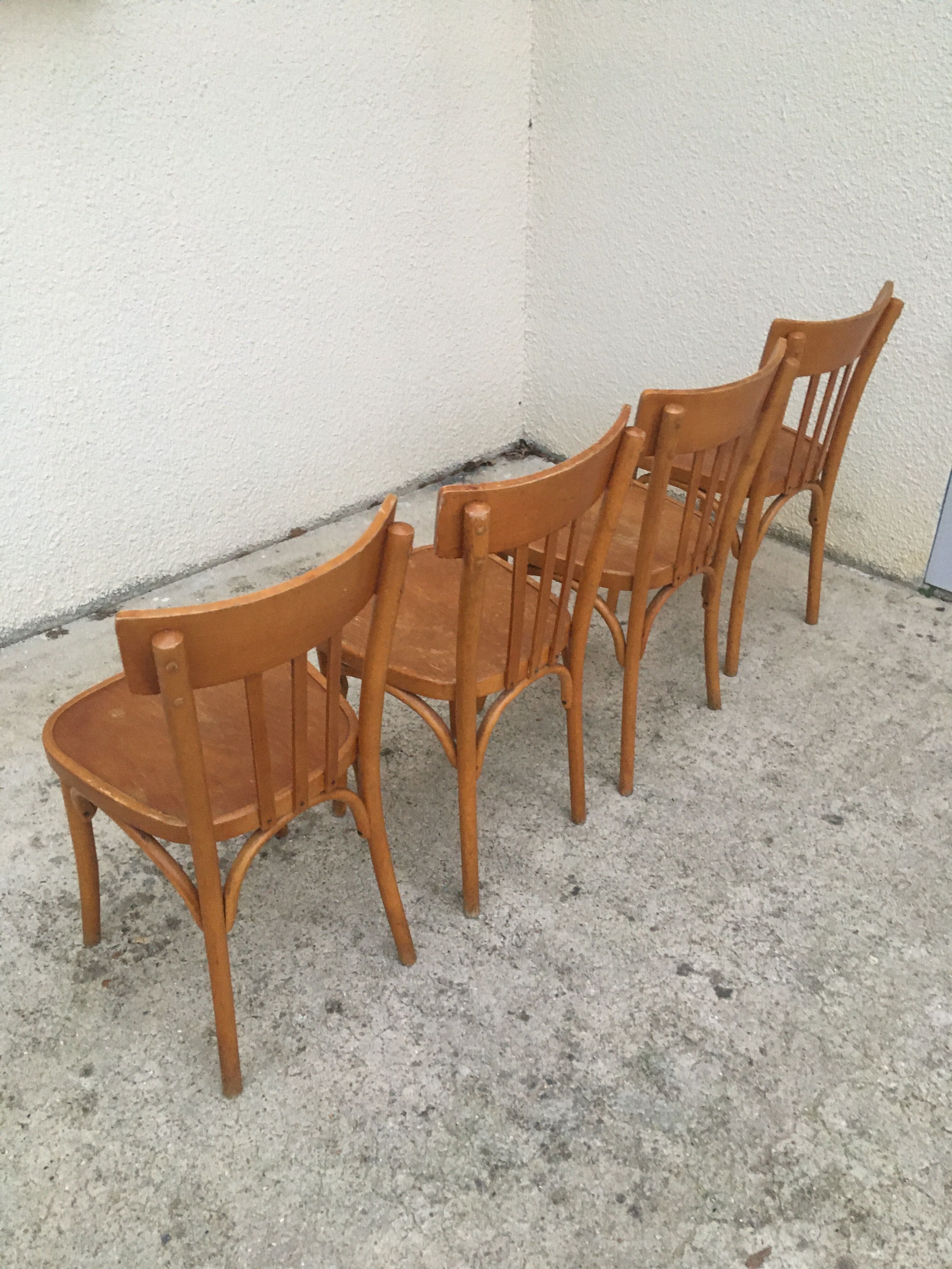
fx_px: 1063
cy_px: 634
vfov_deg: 61.7
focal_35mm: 29
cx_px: 476
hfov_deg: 48.2
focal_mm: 4.15
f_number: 2.2
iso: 200
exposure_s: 1/17
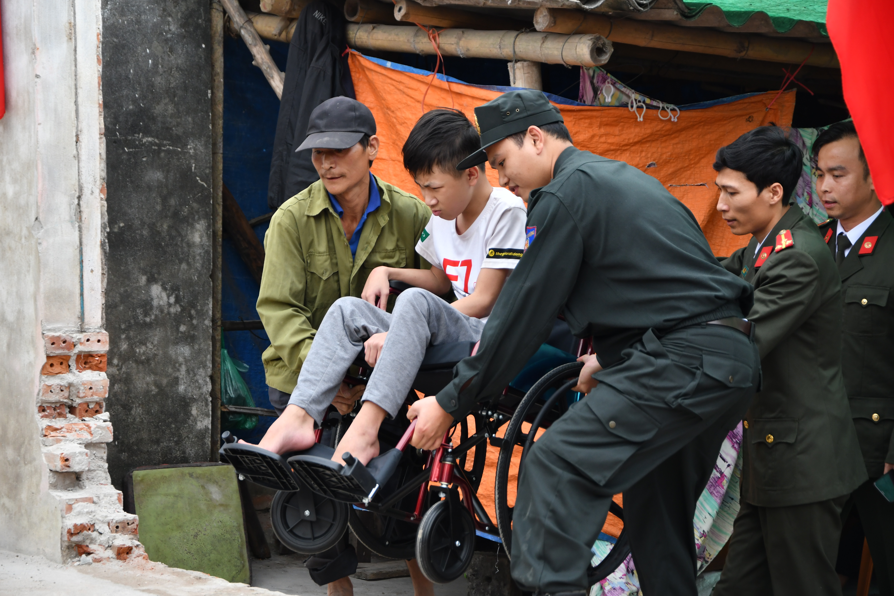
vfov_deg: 14.7
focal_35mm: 93
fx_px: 2309
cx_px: 447
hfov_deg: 21.9
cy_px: 298
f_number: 5.3
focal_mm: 62
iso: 400
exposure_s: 1/200
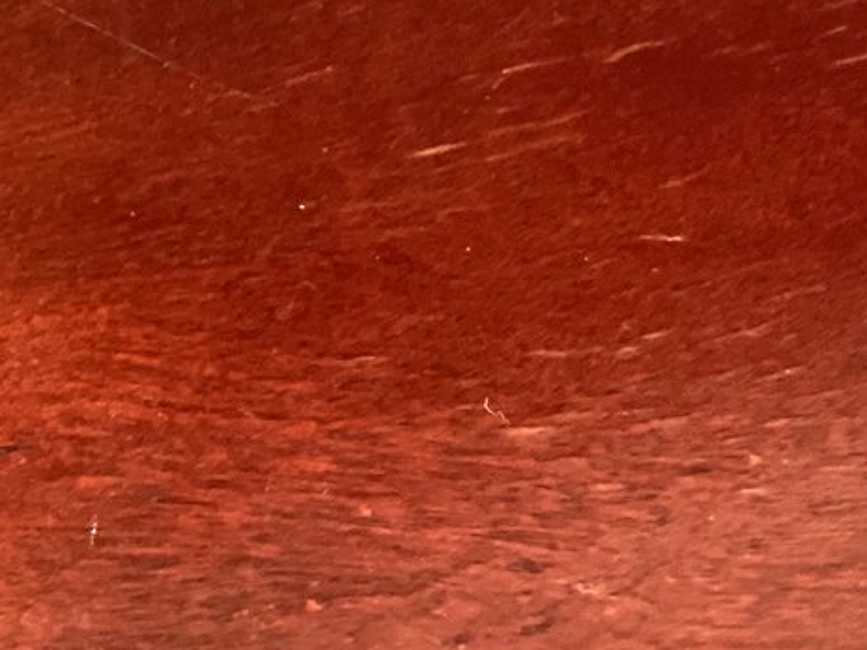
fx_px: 2530
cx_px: 1212
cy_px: 548
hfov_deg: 17.8
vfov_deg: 14.5
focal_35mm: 101
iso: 400
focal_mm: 3.3
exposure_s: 1/40
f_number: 2.4
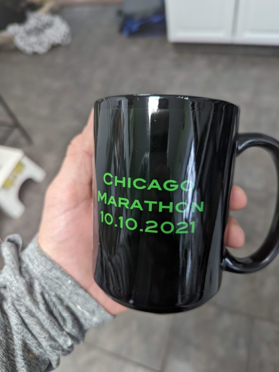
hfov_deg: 56.8
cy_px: 186
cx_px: 140
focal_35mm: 24
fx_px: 258
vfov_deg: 71.6
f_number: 1.85
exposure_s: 1/120
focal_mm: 6.81
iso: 610
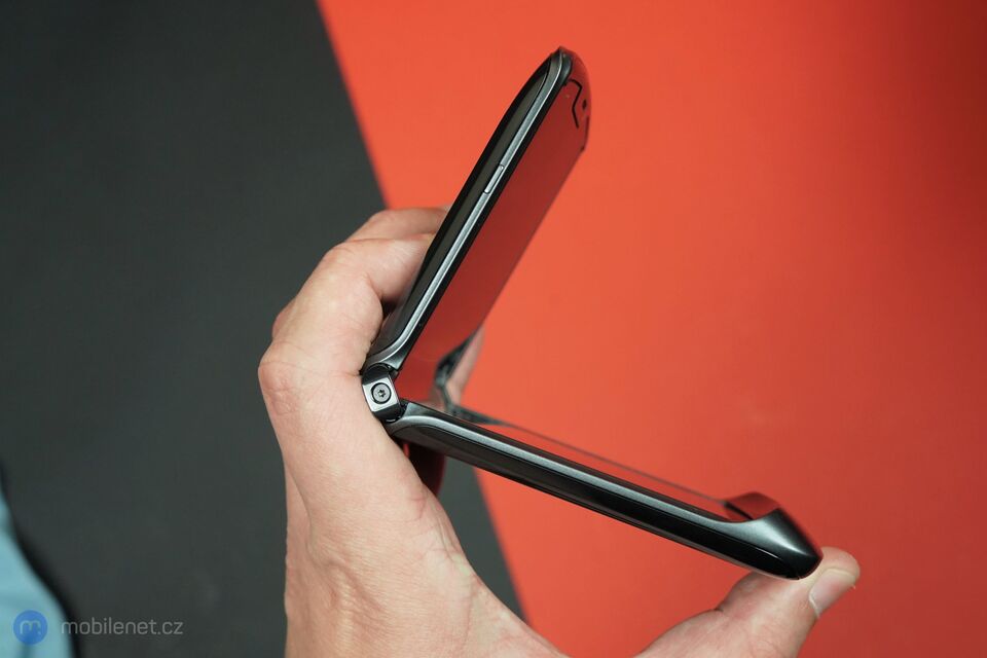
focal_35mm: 40
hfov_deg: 48.5
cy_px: 329
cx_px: 494
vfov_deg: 33.4
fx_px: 1097
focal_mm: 40
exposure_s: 1/200
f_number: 8
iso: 2500
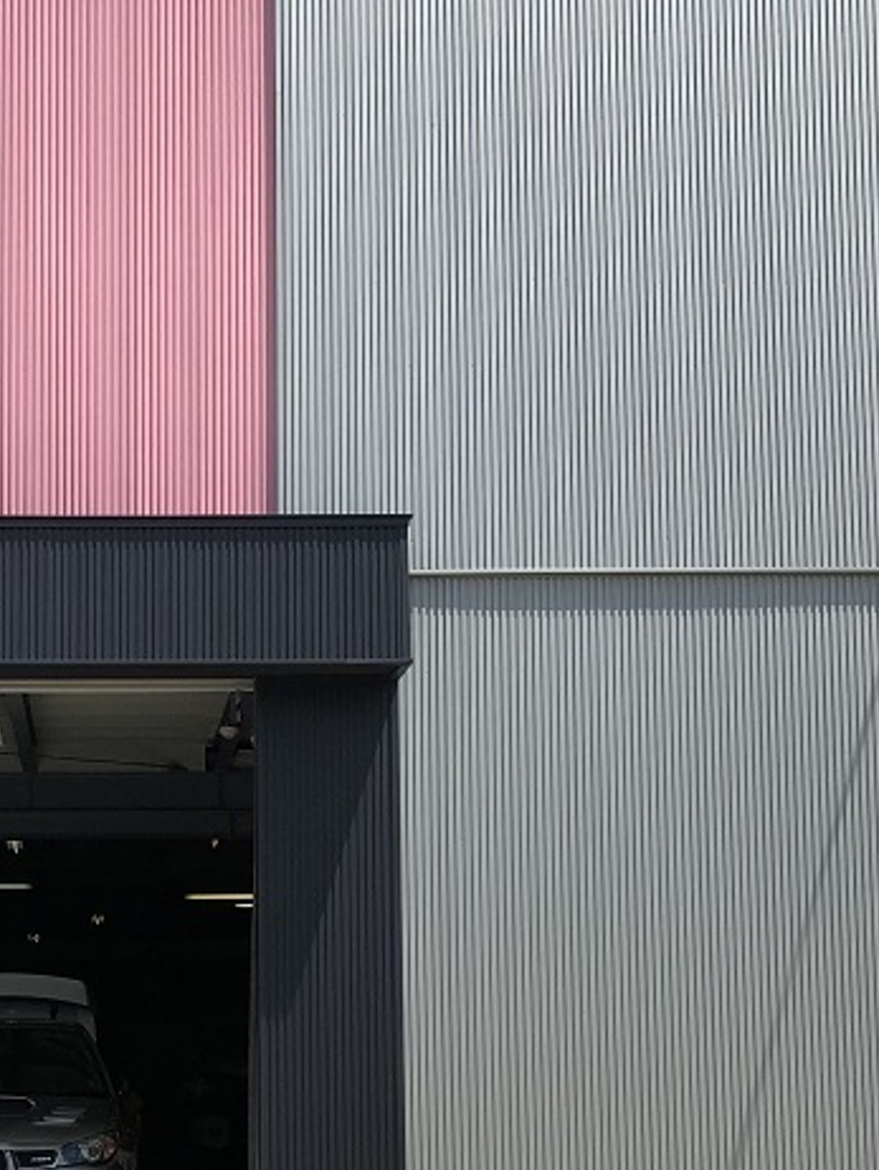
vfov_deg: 30.6
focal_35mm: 62
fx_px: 2097
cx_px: 84
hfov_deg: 23.1
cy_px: 889
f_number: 1.8
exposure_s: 1/2703
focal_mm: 4
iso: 20
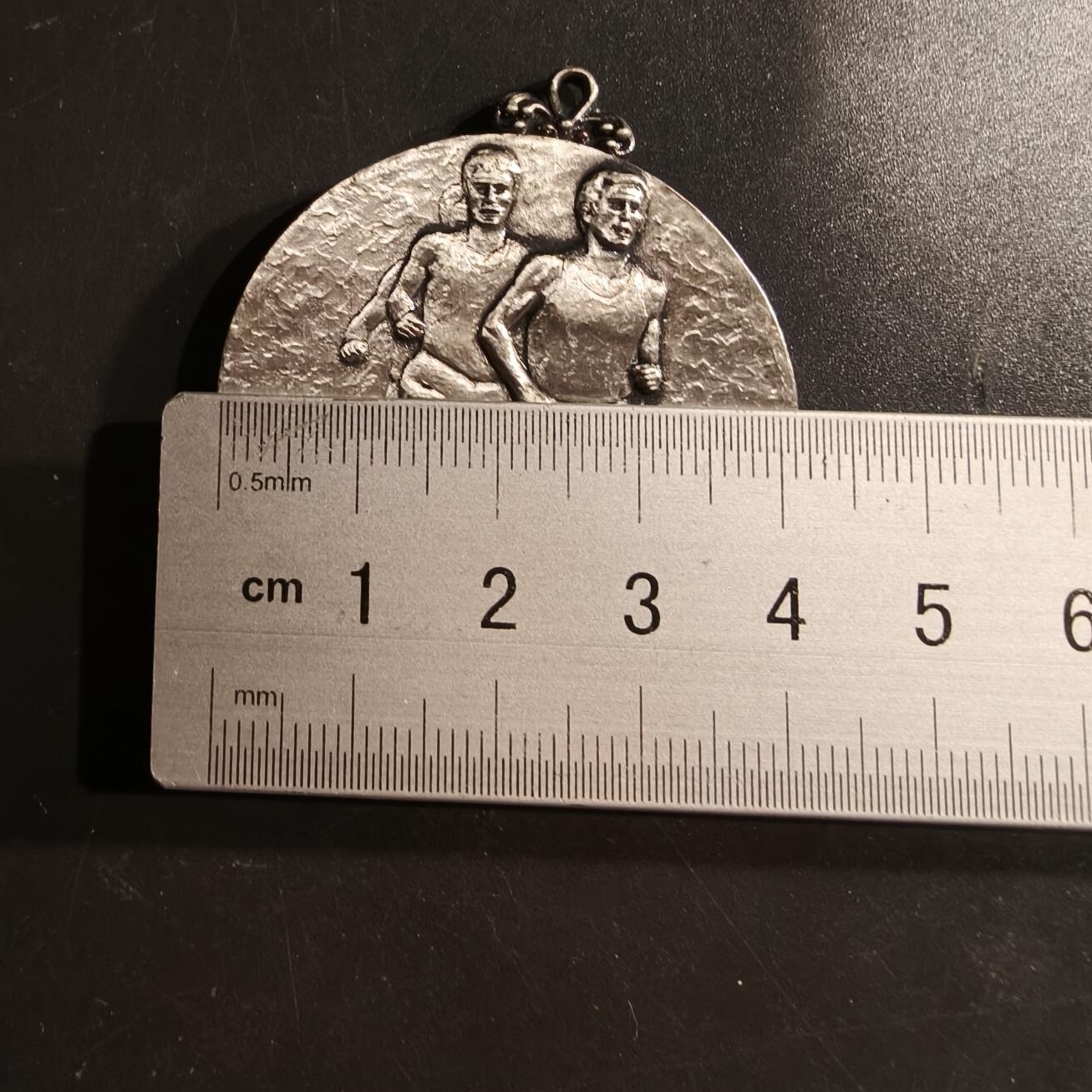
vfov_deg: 57.3
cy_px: 528
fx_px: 999
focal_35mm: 28
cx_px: 536
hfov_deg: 57.3
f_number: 2
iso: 125
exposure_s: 1/100
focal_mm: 2.32
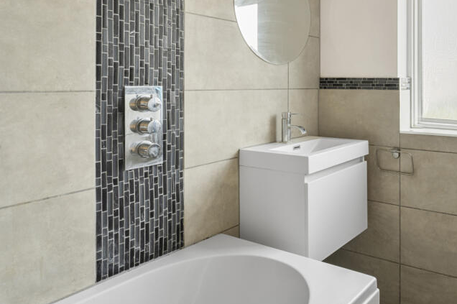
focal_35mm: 29
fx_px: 368
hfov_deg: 59.0
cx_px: 362
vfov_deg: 43.8
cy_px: 87
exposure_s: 1/13
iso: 200
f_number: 16
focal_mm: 18
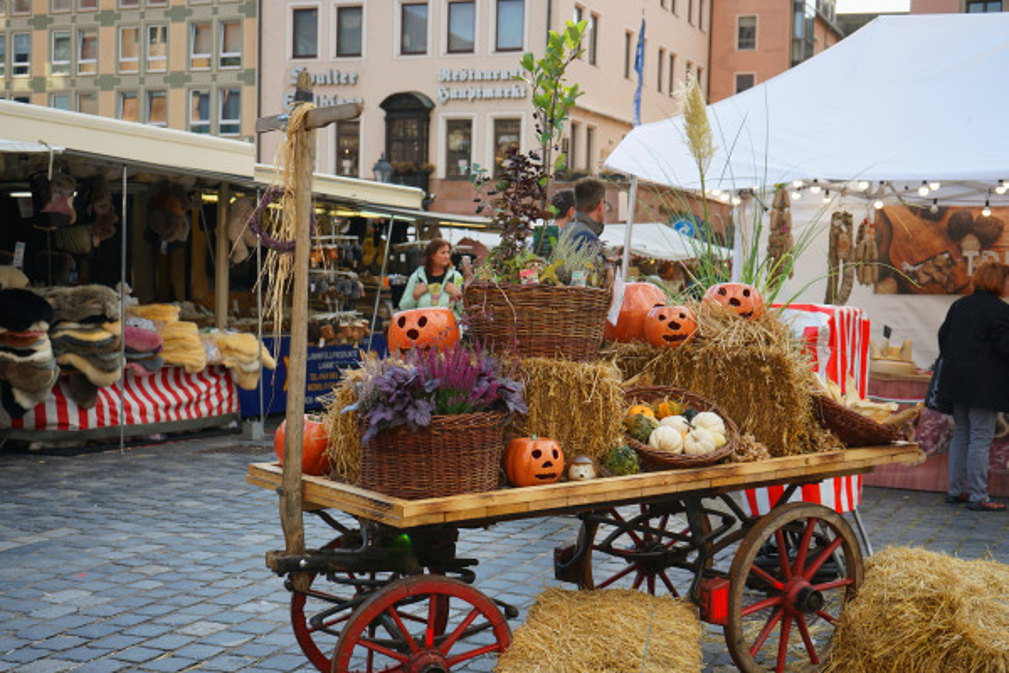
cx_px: 504
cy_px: 336
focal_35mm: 48
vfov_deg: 28.1
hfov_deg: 41.1
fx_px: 1345
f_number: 5
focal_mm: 48
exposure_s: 1/160
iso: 100
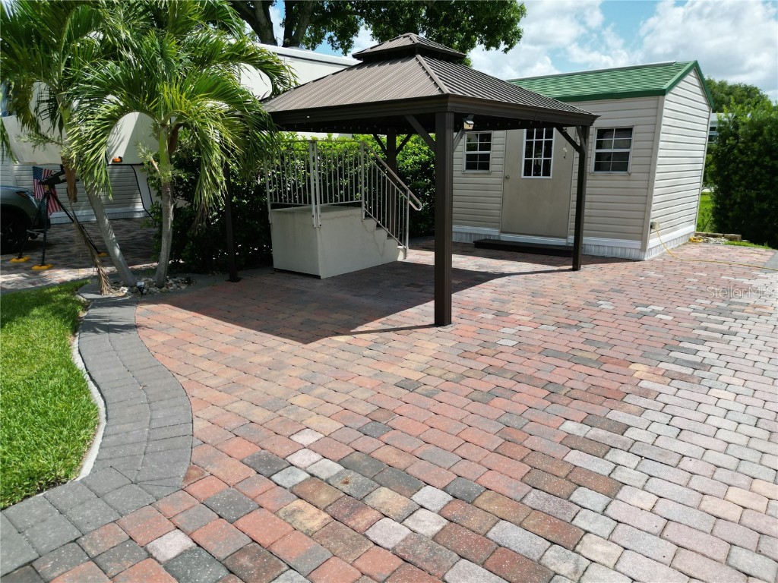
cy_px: 292
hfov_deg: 71.6
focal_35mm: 24
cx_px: 389
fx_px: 539
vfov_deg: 56.8
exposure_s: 1/3200
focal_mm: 6.72
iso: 130
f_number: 1.7
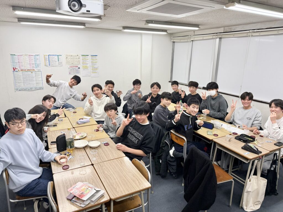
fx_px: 196
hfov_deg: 71.6
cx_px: 142
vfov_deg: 56.8
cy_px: 106
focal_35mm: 24
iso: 200
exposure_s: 1/226
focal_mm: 6.76
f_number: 1.78
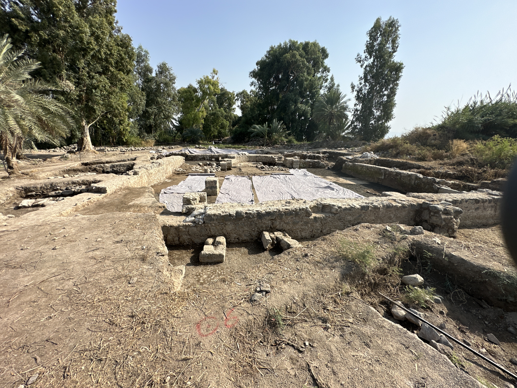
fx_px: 209
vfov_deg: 85.7
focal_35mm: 14
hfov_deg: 102.1
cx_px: 258
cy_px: 194
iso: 40
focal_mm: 2.22
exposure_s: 1/1147
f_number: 2.2
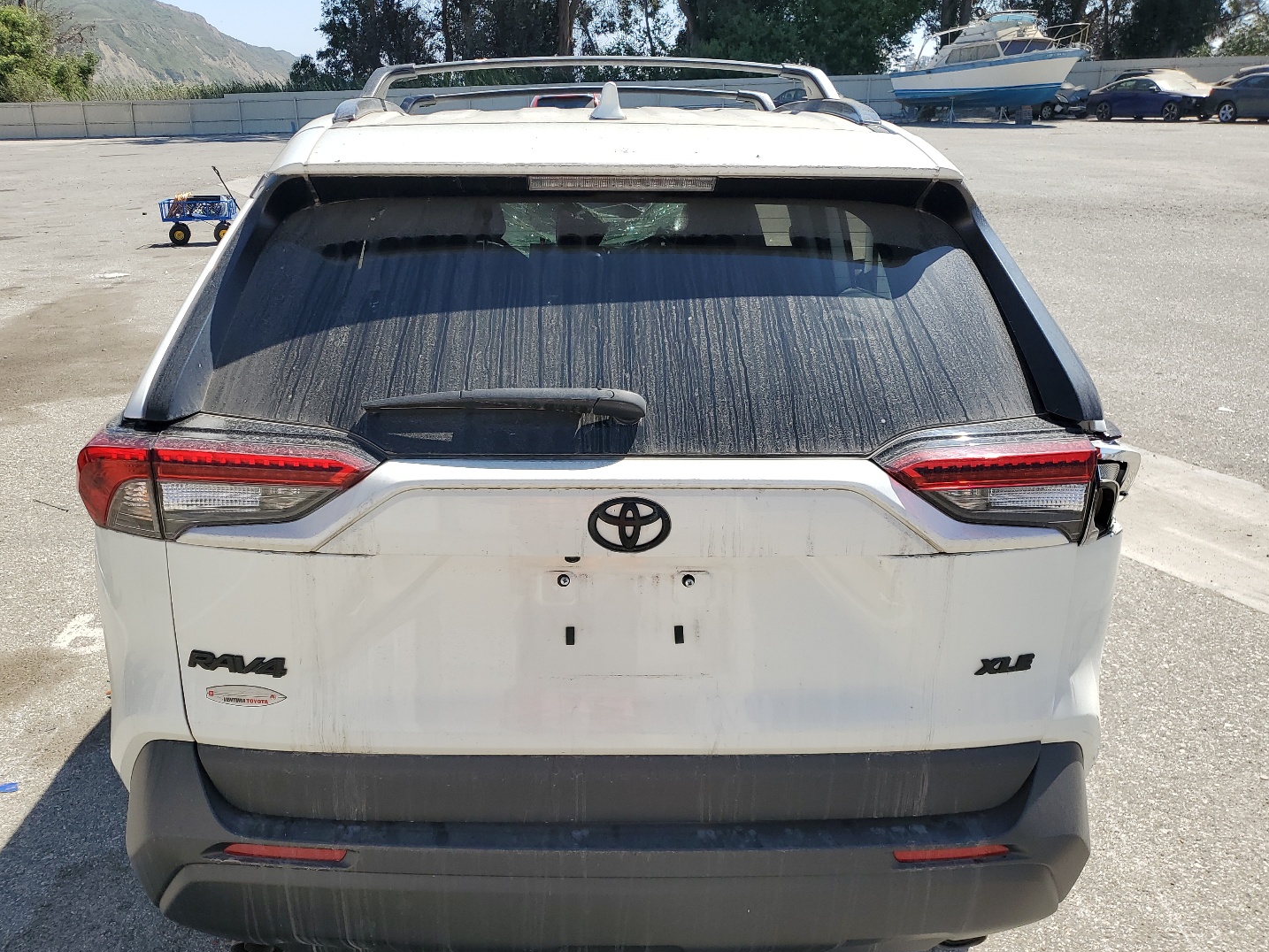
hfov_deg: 61.6
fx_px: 1063
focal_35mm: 29
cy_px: 516
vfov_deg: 48.2
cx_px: 580
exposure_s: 1/2500
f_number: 1.5
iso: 50
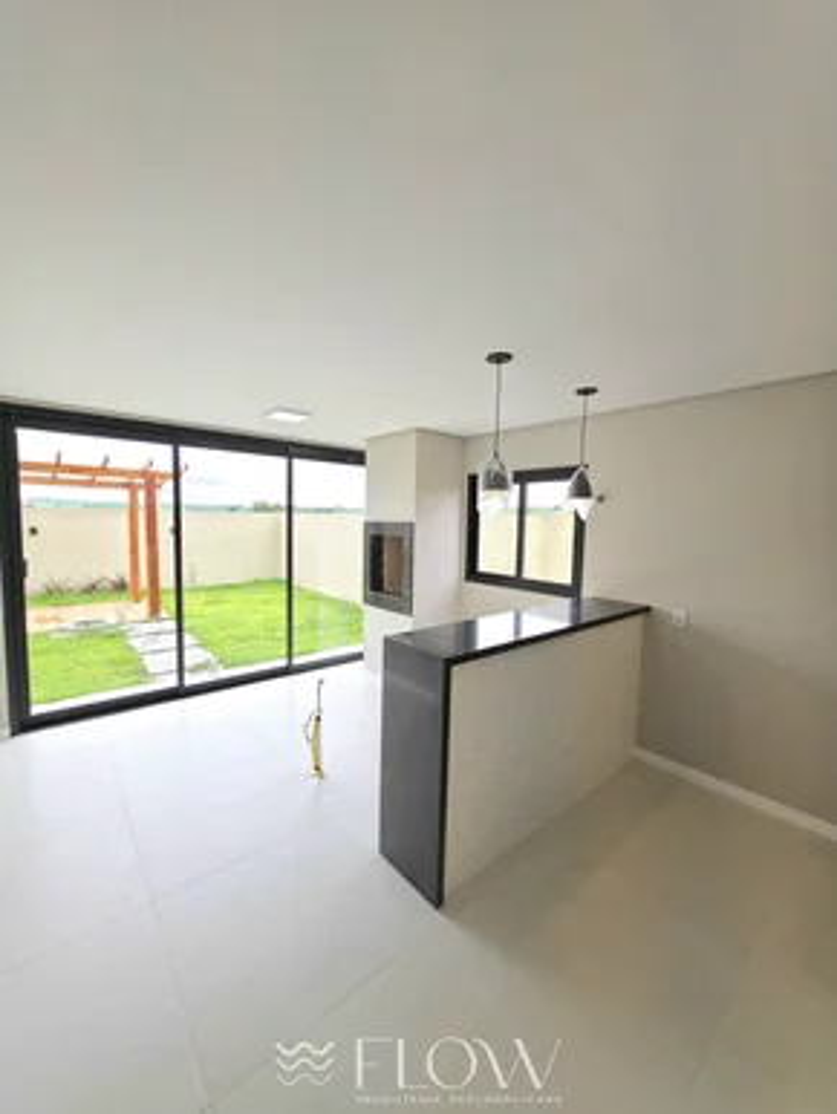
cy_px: 557
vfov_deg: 106.1
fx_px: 419
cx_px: 418
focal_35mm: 13
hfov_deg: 90.0
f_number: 1.9
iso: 20
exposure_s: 1/769
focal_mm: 2.2
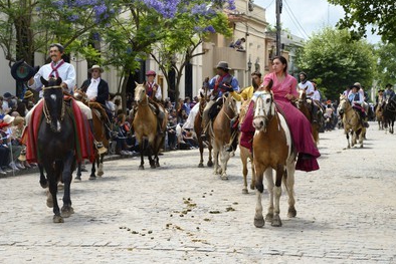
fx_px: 1232
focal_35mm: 112
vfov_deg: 12.2
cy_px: 127
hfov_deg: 18.3
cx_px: 193
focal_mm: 105
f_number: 11
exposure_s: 1/320
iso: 400
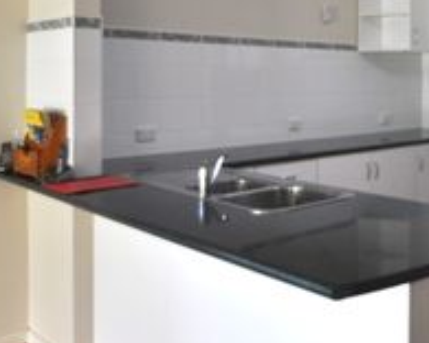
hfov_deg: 40.1
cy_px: 80
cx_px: 348
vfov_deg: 33.3
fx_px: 560
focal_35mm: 44
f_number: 3.8
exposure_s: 1/25
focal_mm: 13
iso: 200
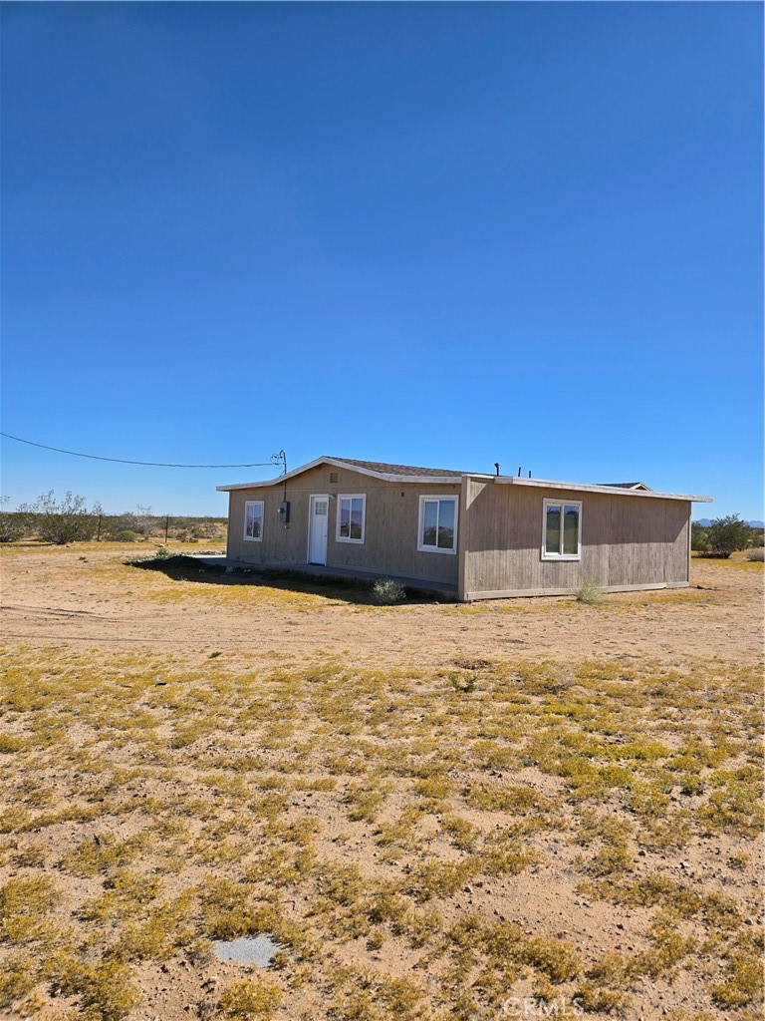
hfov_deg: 58.9
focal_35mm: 23
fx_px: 678
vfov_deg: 73.9
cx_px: 382
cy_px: 510
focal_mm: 5.4
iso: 32
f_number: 1.8
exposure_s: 1/2921
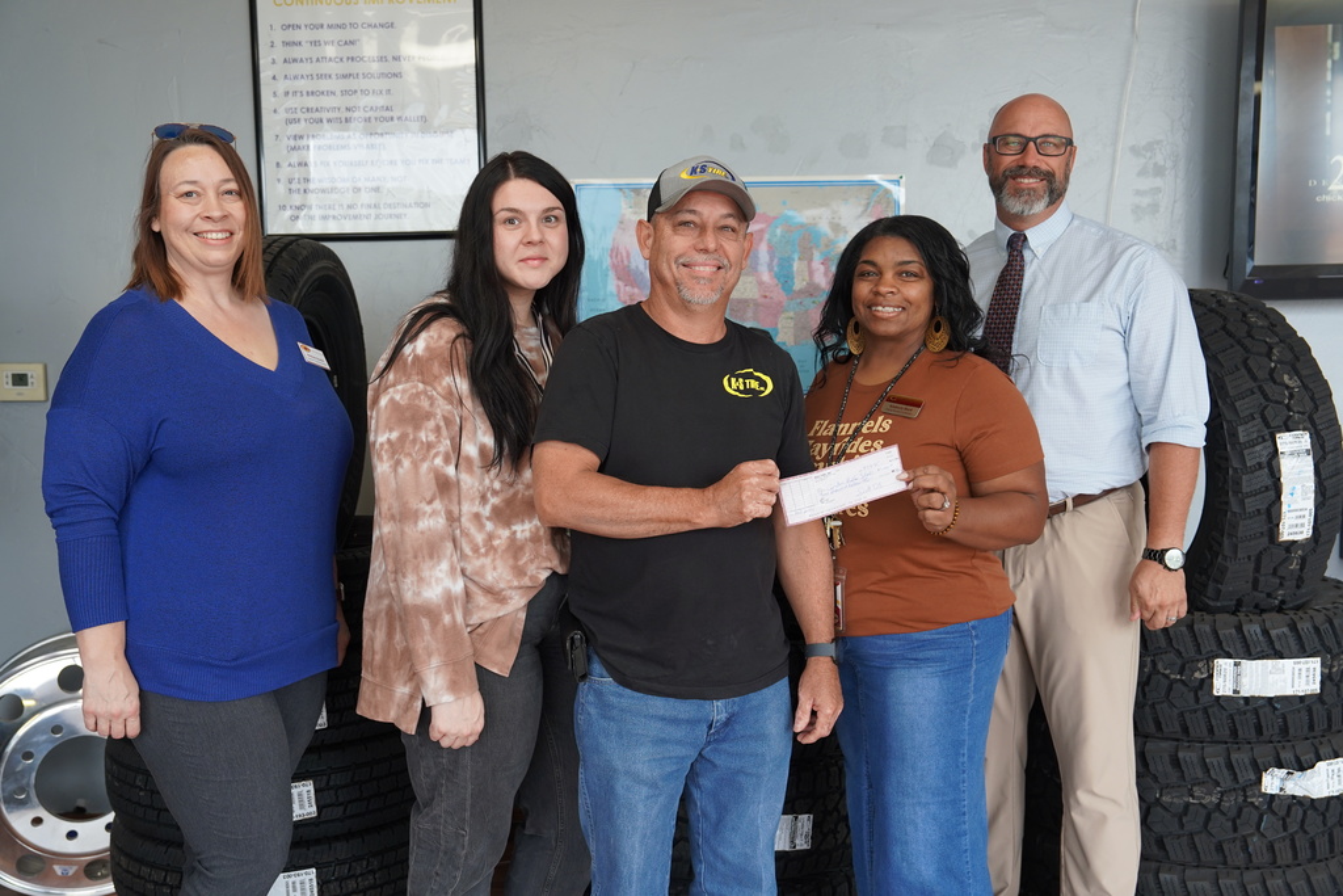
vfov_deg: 37.9
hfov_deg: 54.4
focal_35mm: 35
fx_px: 1306
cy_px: 448
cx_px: 672
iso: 640
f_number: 4
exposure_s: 1/160
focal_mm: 35
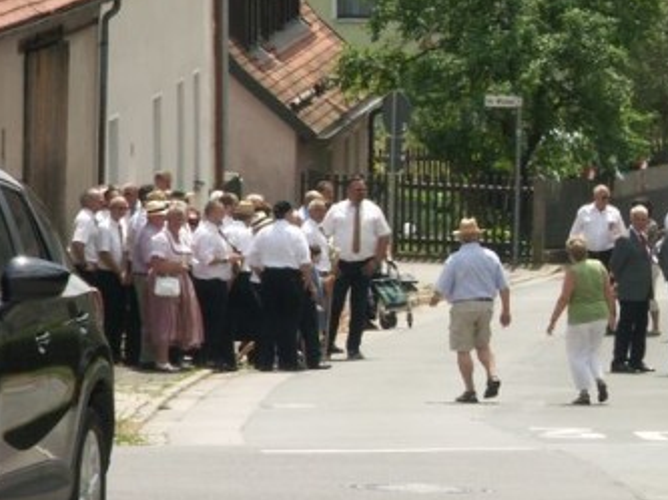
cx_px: 790
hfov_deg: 4.1
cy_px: 161
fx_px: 9272
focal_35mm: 481
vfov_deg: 3.1
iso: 64
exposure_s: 1/200
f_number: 8
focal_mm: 50.8
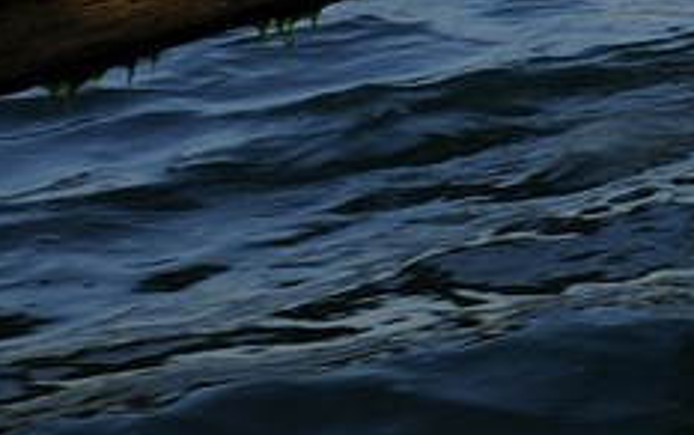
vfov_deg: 12.2
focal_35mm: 98
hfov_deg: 10.9
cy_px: -374
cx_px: 2180
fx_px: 1855
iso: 400
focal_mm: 14
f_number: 14
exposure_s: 1/160
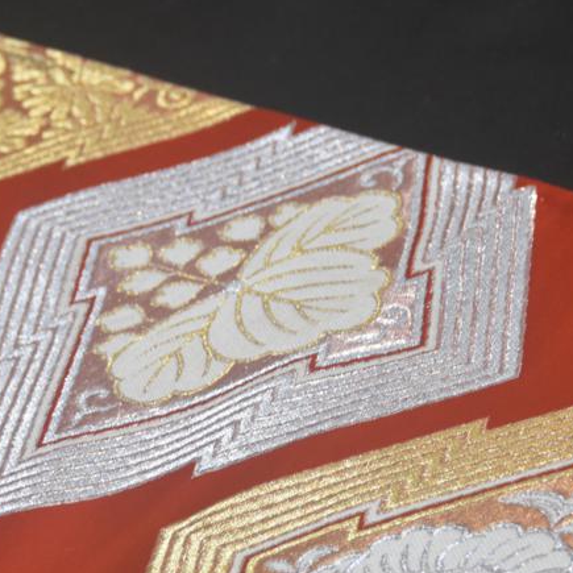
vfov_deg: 8.9
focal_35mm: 197
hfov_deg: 8.9
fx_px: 3689
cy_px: 451
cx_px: 188
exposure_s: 1/60
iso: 1100
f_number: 5
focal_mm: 62
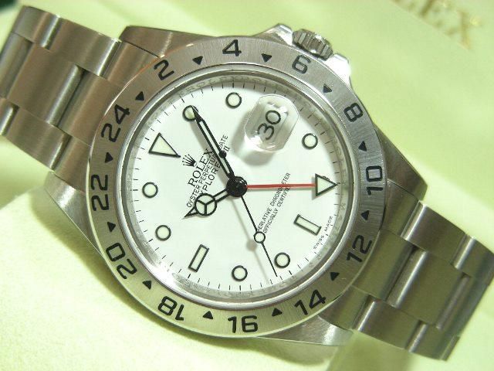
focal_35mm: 70
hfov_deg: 27.8
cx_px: 247
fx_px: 999
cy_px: 186
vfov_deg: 21.0
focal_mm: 11.7
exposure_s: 1/30
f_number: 3.5
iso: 164
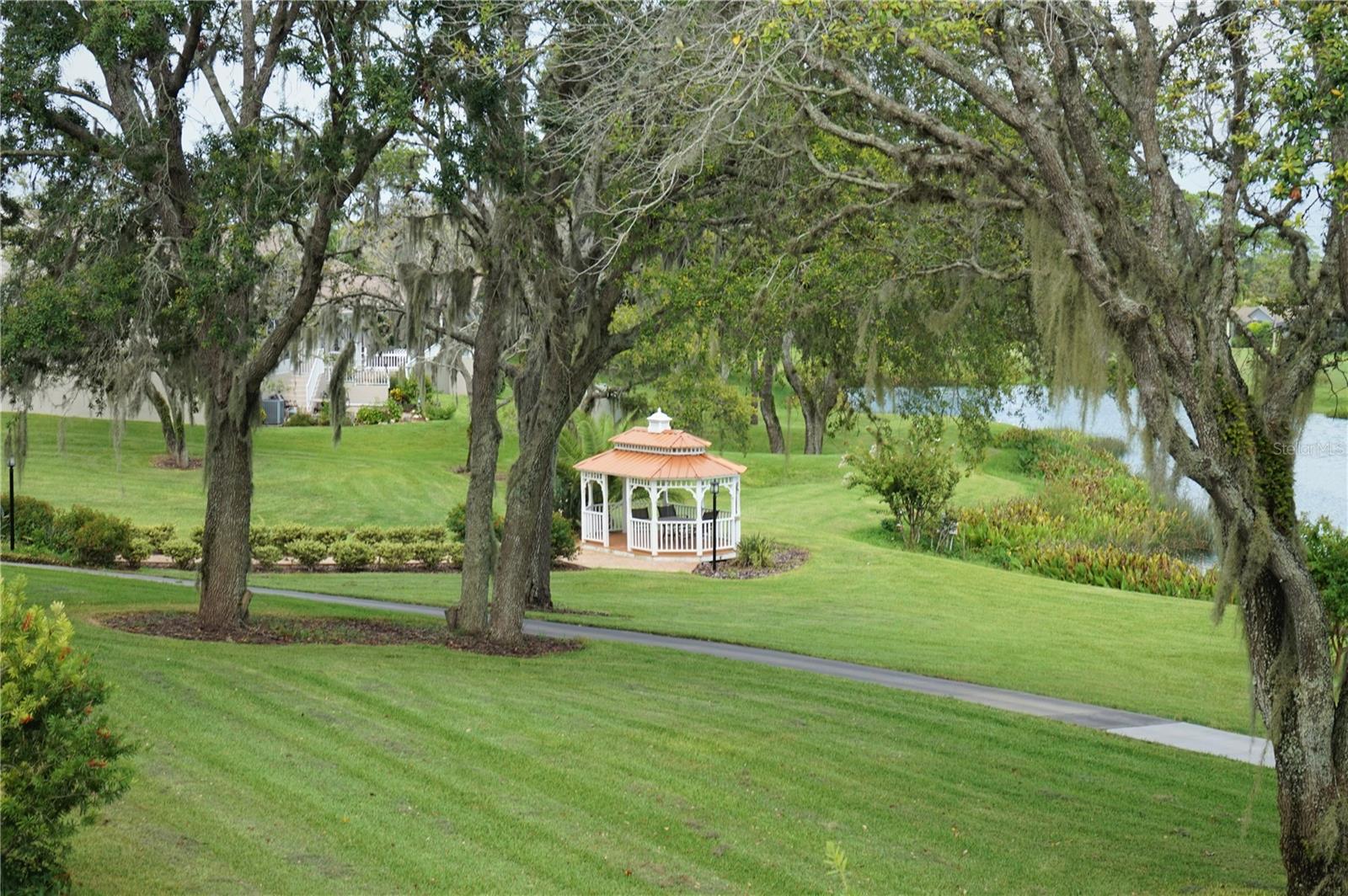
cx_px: 674
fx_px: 2020
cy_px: 448
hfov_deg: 36.9
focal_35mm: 54
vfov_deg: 25.0
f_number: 10
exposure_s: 1/80
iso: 100
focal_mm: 36
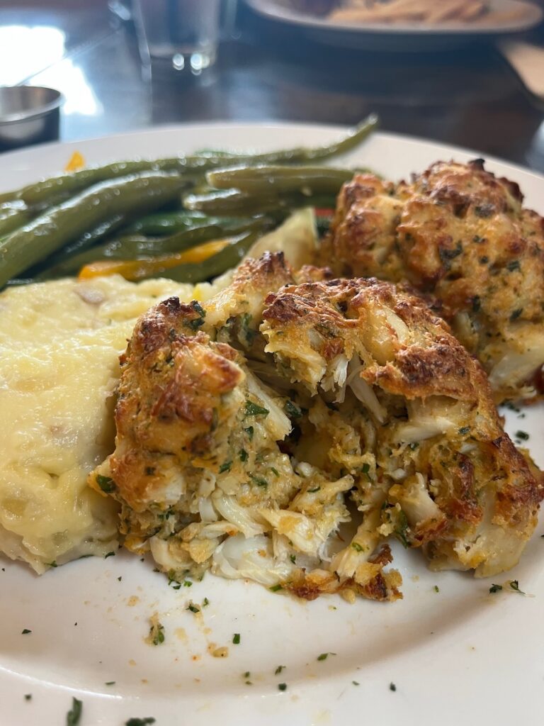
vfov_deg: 67.3
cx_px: 272
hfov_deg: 53.1
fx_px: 545
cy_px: 363
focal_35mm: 26
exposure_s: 1/60
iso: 125
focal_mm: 5.1
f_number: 1.6
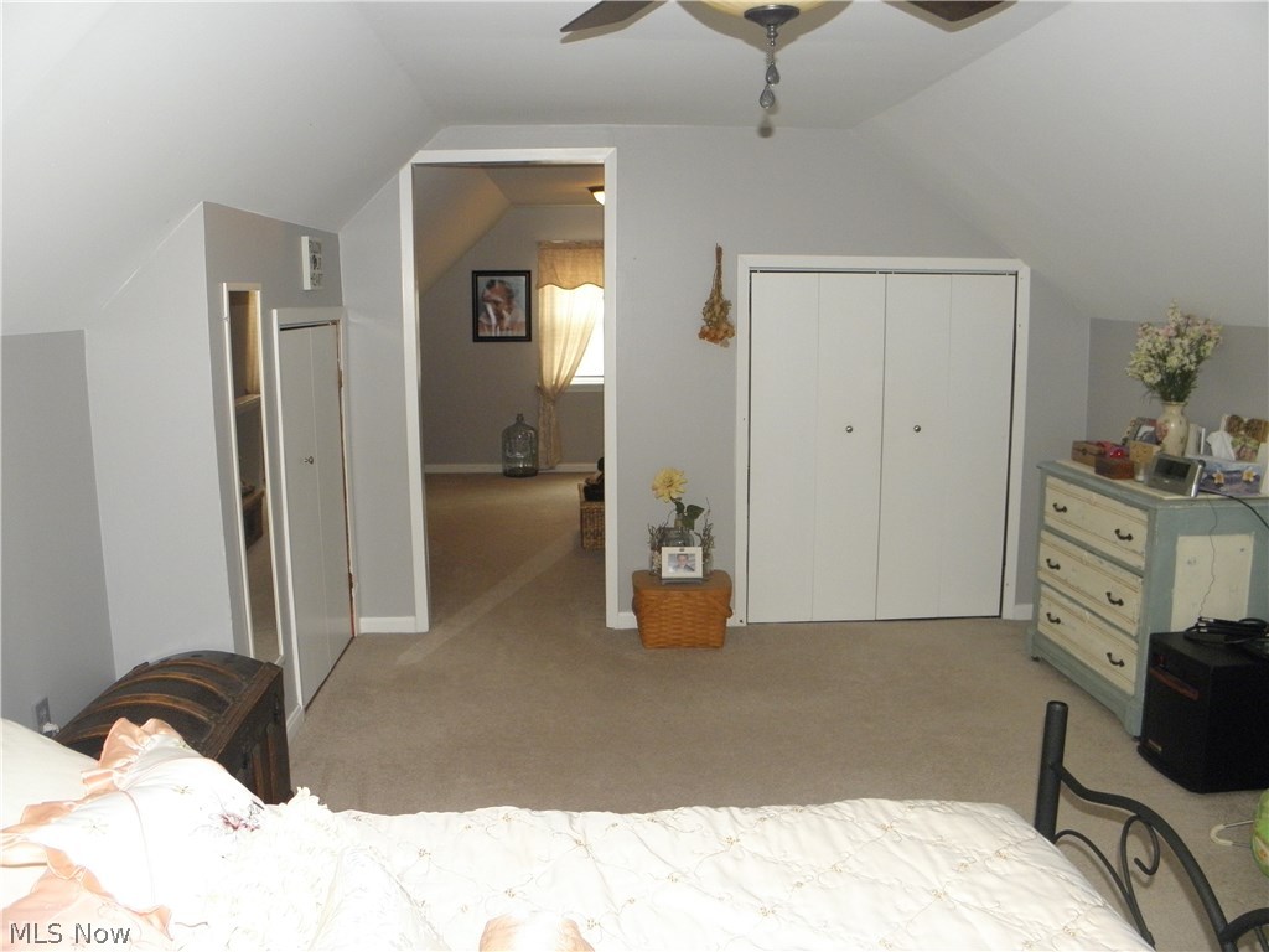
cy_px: 476
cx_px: 634
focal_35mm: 28
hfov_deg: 63.4
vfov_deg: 49.7
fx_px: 1026
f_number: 3.5
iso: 250
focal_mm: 5
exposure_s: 1/30
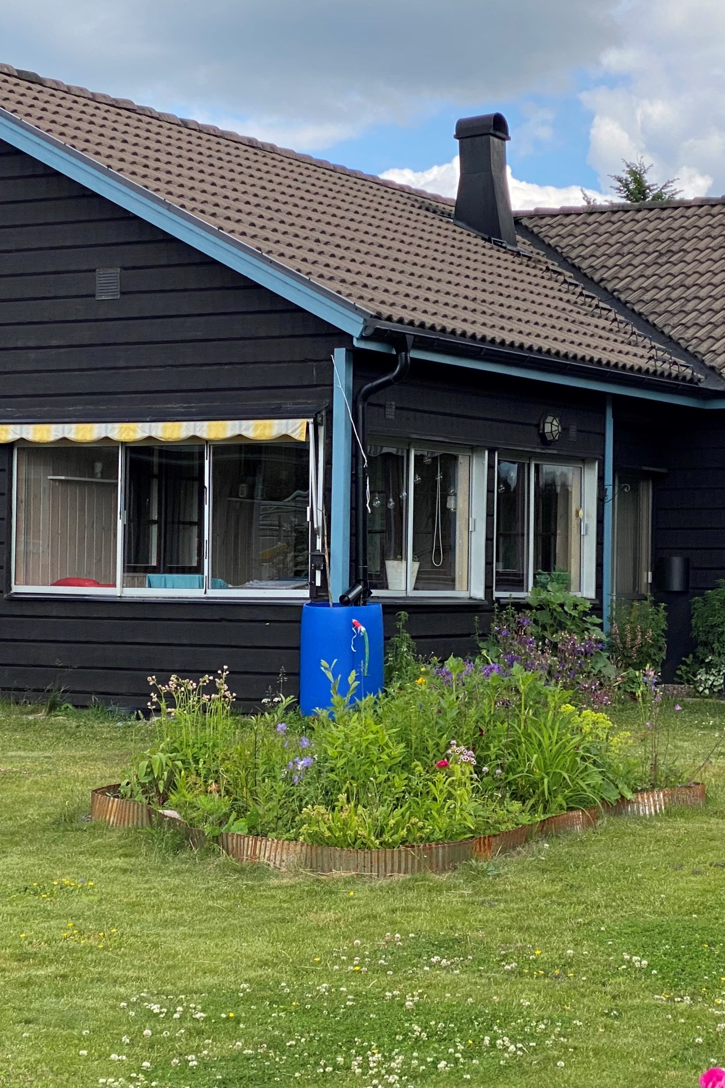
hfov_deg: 16.8
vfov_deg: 25.1
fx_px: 2447
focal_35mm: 81
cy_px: 540
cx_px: 419
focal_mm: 6
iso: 20
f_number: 2
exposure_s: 1/716
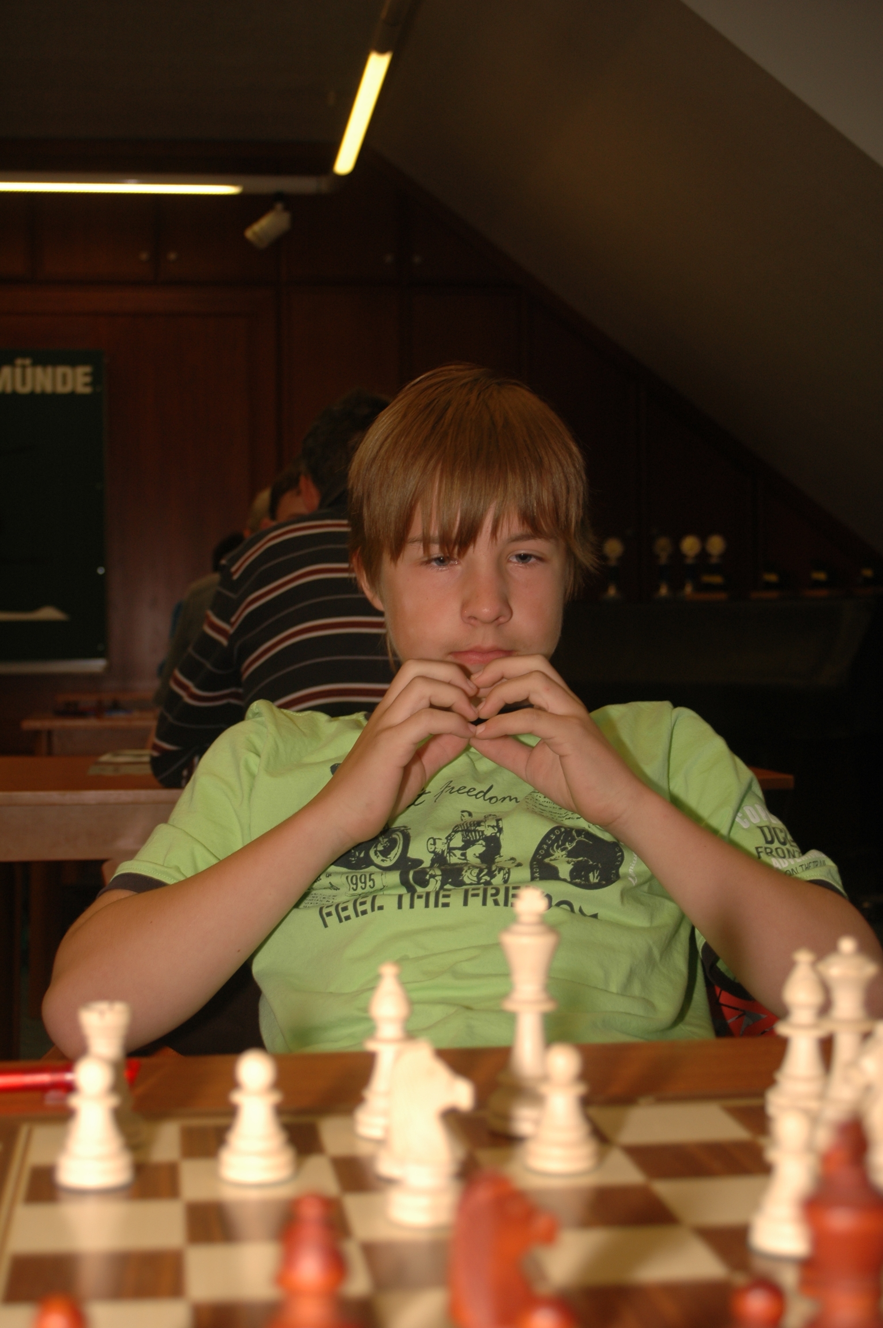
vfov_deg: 33.4
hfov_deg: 22.6
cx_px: 442
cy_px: 664
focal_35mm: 60
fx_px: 2211
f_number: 5.3
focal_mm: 40
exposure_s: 1/60
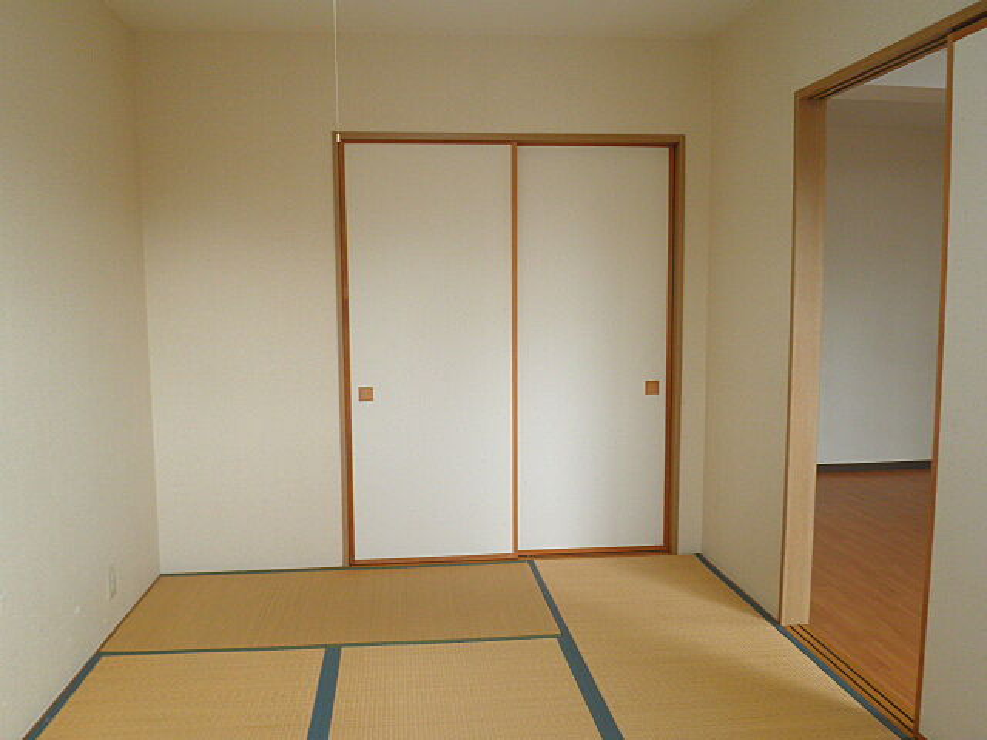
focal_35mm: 26
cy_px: 370
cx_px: 494
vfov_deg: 53.1
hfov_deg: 67.3
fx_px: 741
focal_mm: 4.7
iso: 64
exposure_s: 1/40
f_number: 2.8
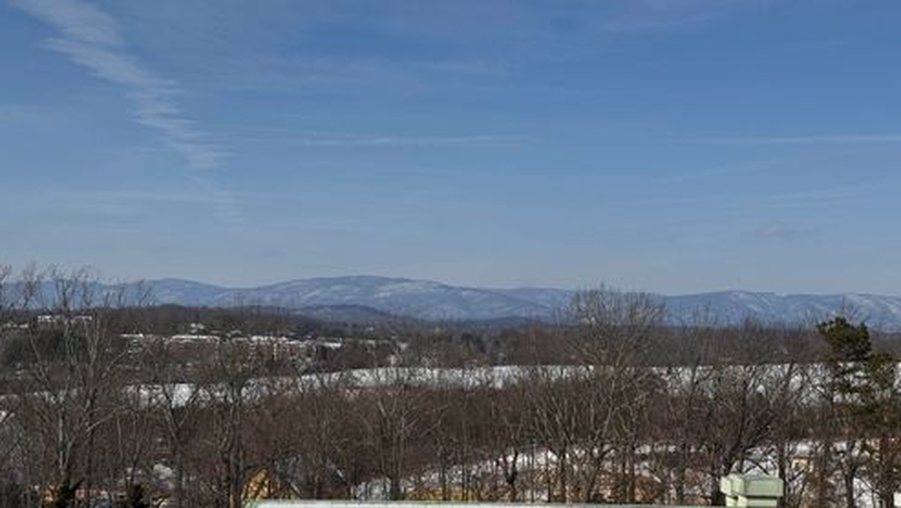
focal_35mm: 53
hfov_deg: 39.1
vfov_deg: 22.6
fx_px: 1267
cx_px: 451
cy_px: 299
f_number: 1.78
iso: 64
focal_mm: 6.76
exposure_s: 1/10526
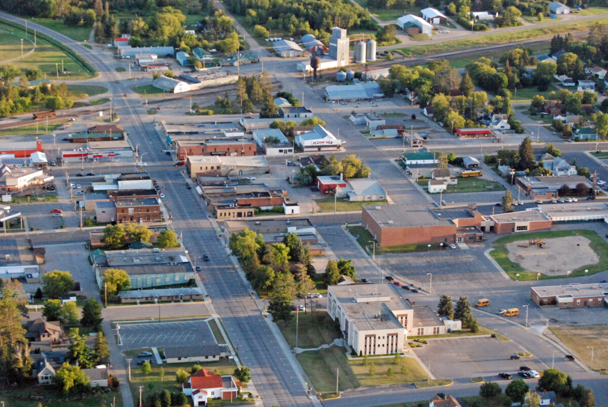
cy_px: 204
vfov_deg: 13.1
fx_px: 1775
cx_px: 304
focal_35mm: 105
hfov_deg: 19.4
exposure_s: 1/500
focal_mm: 70
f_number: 5.6
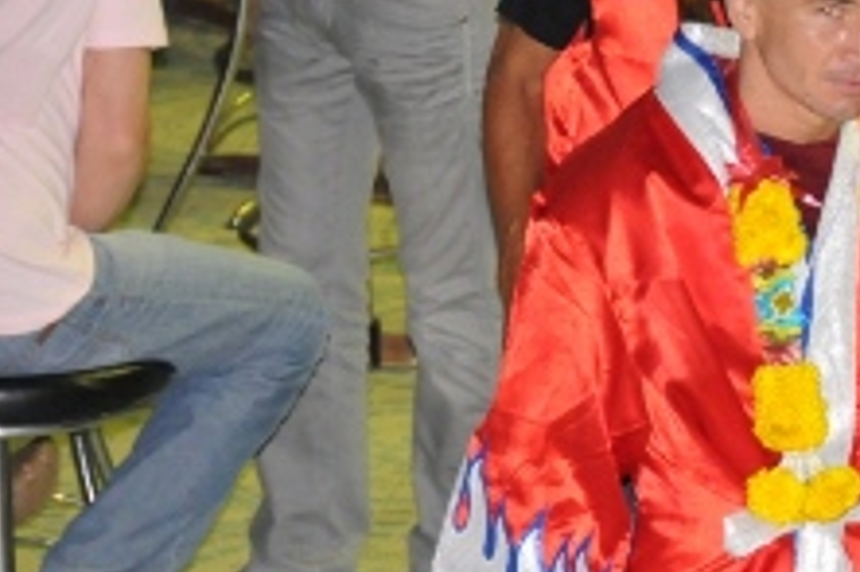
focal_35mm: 374
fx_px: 8928
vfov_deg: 3.7
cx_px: 903
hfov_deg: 5.5
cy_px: 323
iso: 3200
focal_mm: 112
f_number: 5.3
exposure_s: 1/250
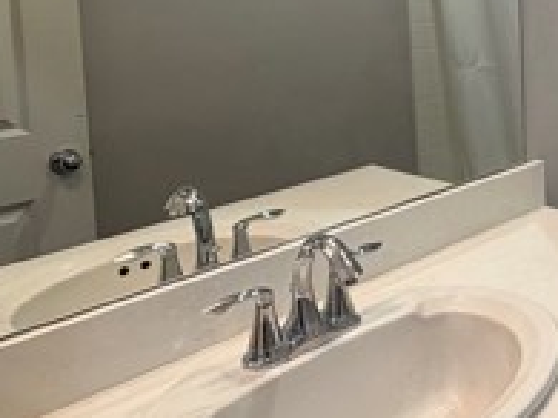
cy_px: 14
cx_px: 641
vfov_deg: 29.7
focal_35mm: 46
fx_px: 741
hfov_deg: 34.5
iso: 160
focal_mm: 2.22
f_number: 2.2
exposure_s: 1/60
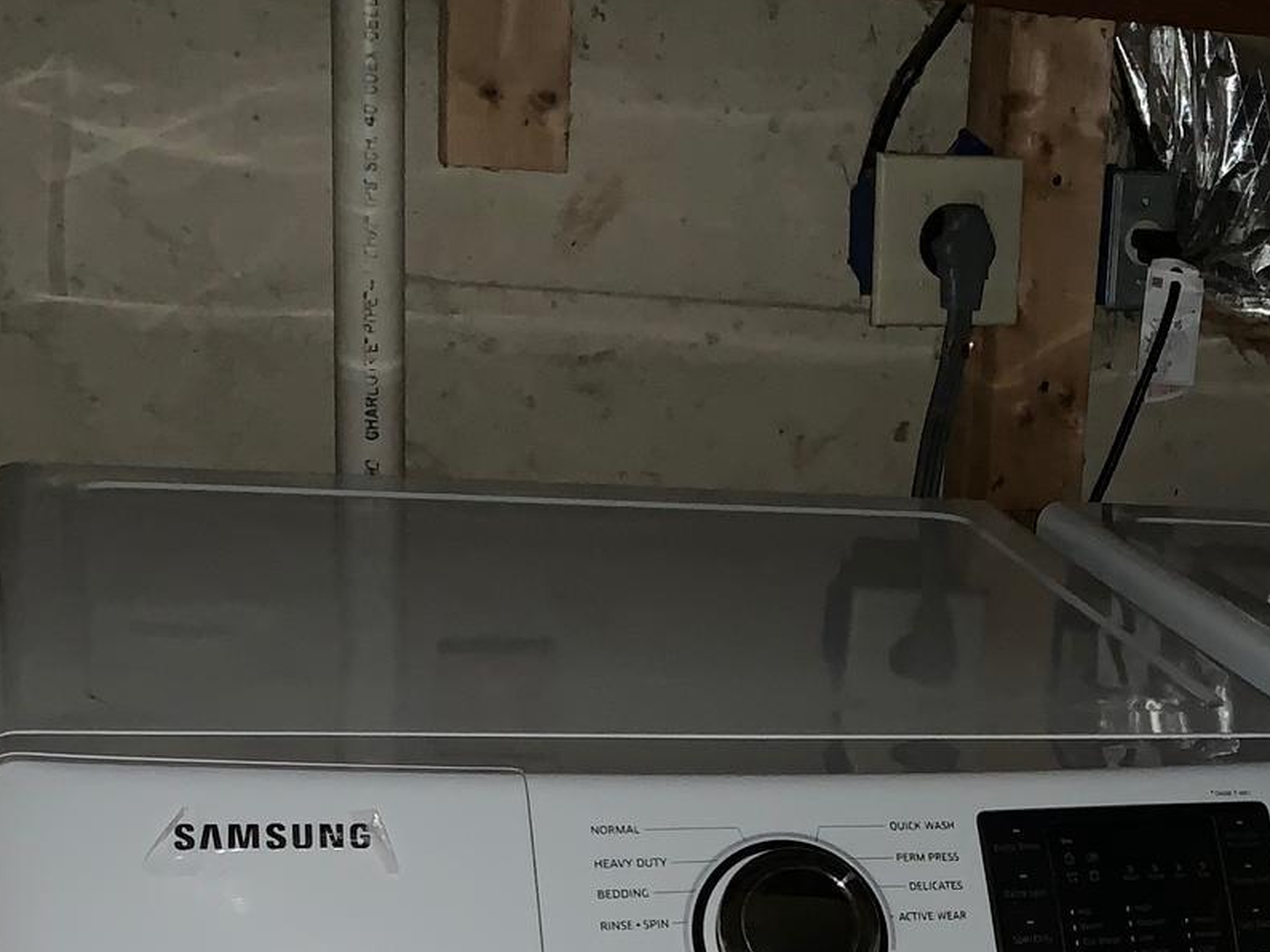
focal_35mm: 67
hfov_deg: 28.2
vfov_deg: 20.8
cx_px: 1062
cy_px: 1059
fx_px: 2458
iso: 200
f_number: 1.8
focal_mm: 4.25
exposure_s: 1/4
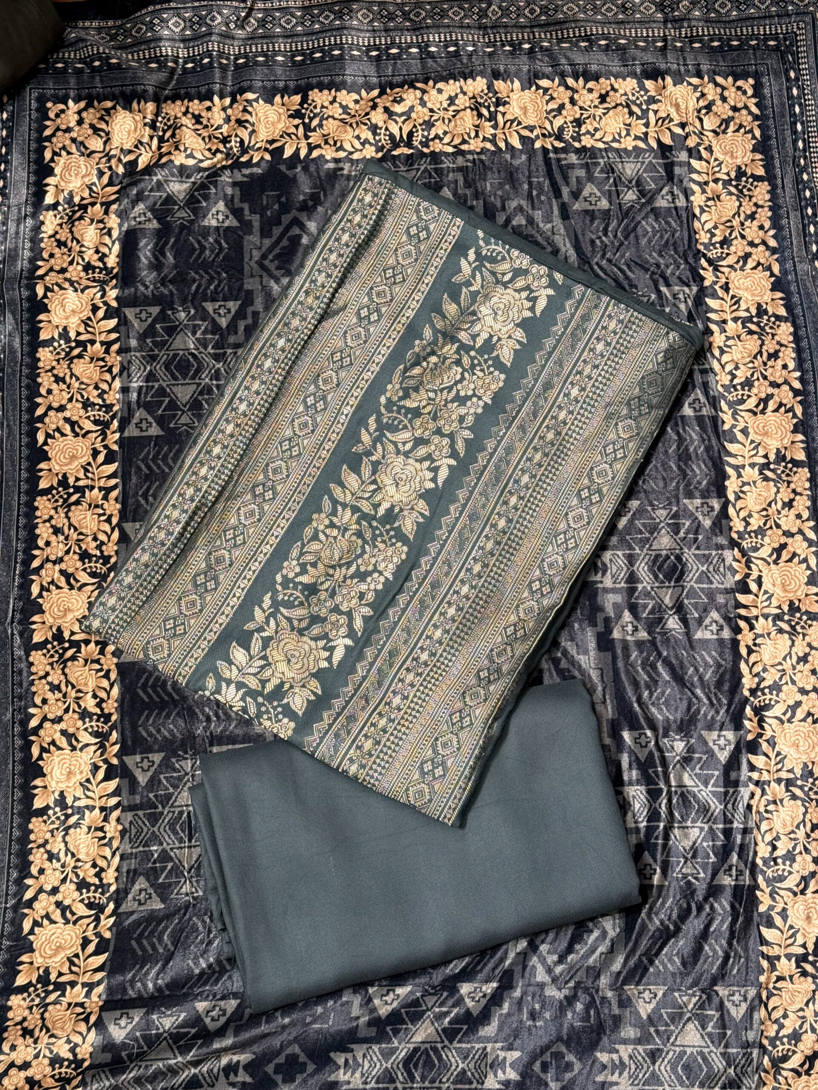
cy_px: 545
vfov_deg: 39.7
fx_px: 1512
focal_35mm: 48
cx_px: 409
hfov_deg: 30.3
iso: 64
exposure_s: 1/100
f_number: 1.78
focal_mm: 6.76
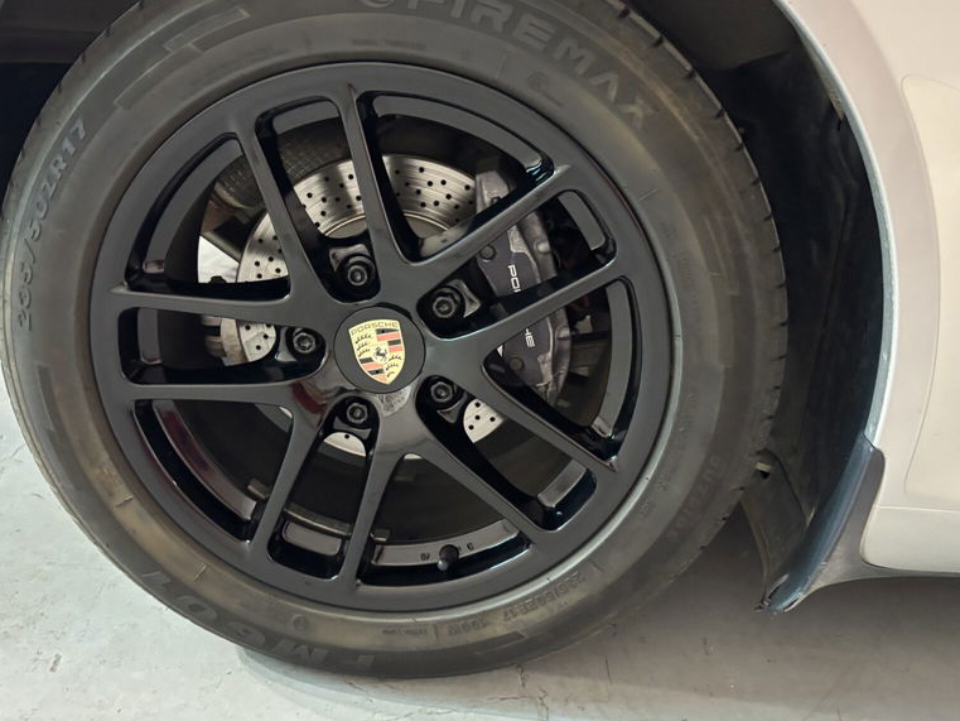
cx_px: 426
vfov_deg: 40.6
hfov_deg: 52.5
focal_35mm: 35
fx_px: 971
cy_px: 311
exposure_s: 1/33
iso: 500
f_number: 1.6
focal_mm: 5.96
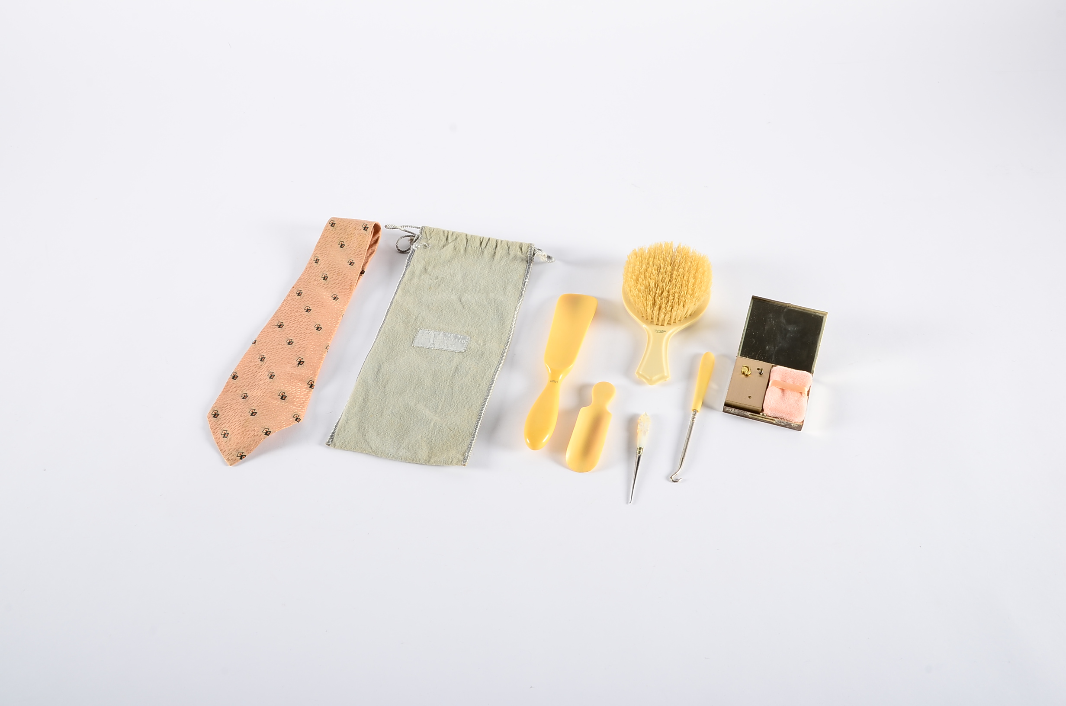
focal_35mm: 33
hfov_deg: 57.3
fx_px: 975
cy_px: 353
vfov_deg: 39.8
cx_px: 533
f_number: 13
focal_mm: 22
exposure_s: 1/200
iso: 100
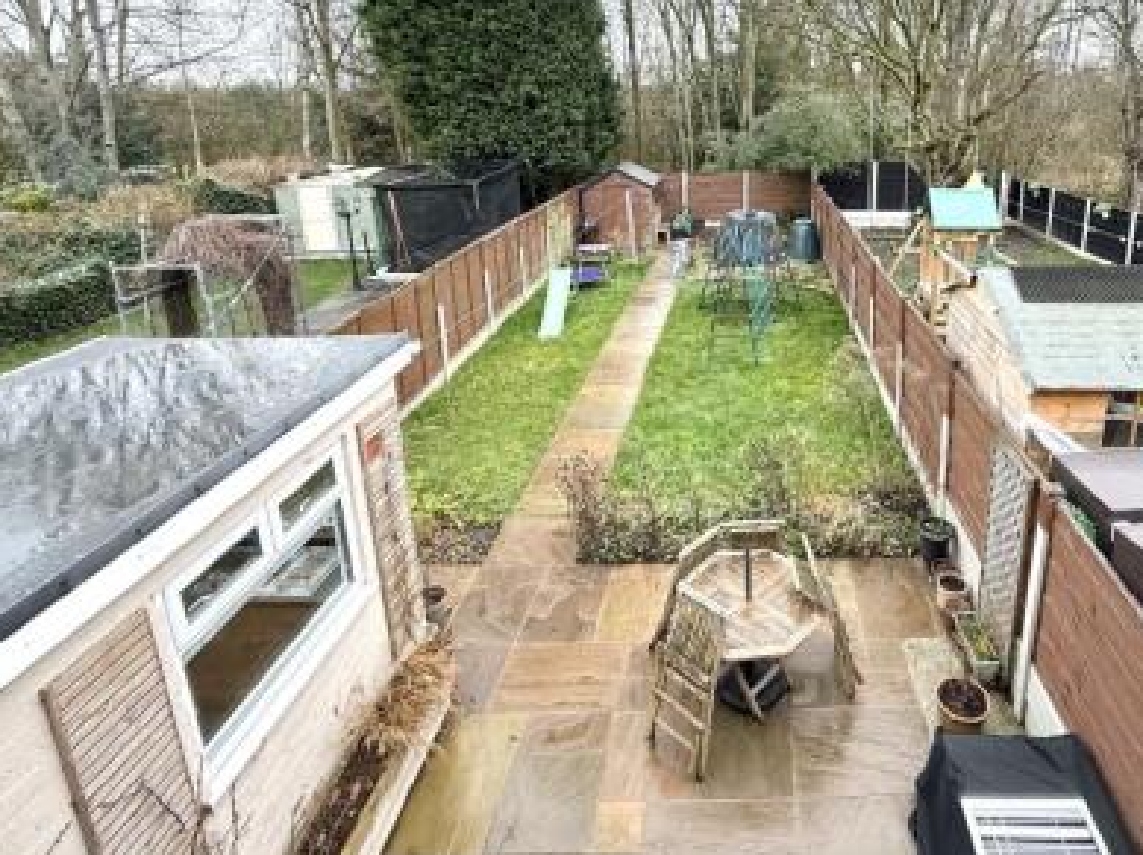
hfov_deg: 76.8
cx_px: 751
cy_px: 263
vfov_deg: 61.3
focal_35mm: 21
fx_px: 693
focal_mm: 2.22
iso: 64
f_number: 2.2
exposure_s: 1/99
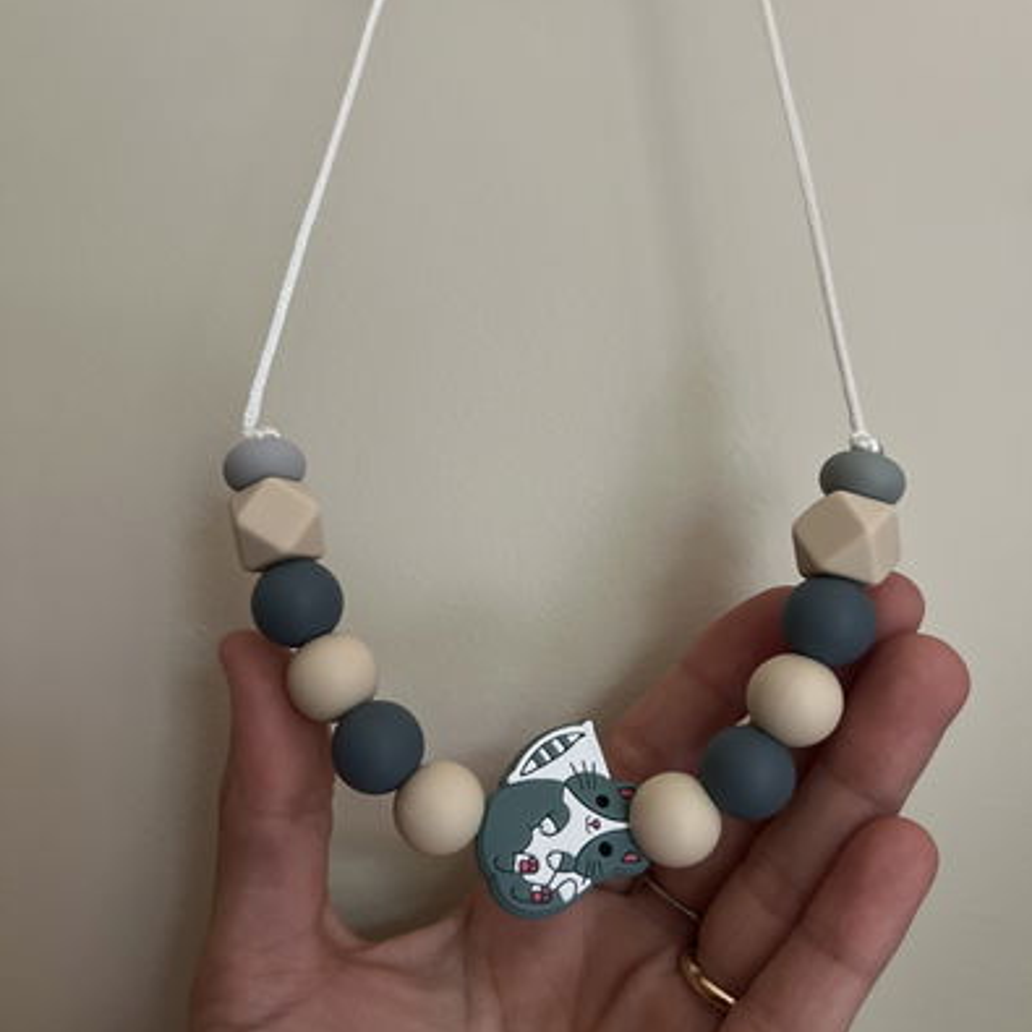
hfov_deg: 52.5
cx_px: 520
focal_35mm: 31
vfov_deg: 52.4
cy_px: 566
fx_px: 1046
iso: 640
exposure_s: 1/40
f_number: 1.5
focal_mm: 5.7
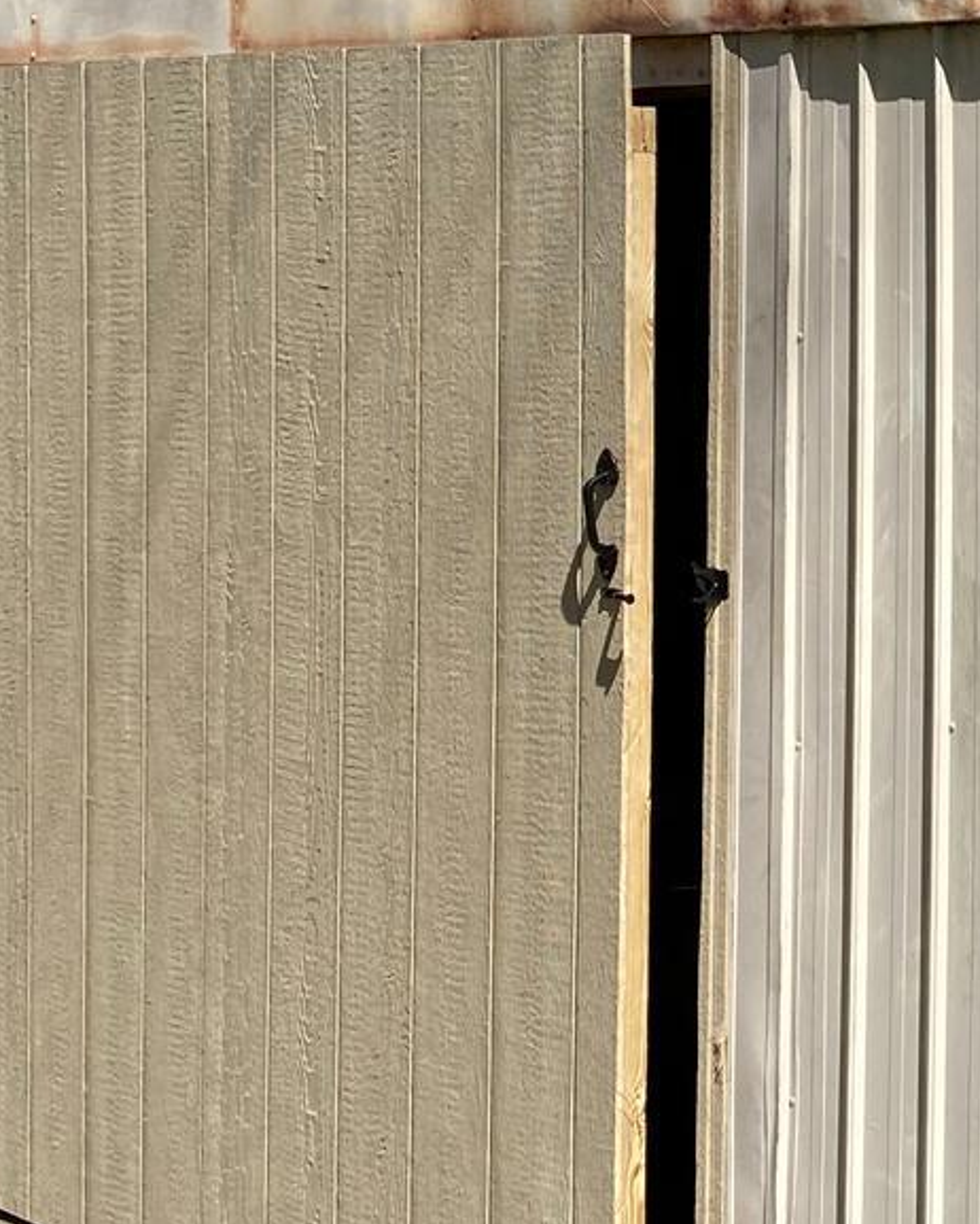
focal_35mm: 90
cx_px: 1305
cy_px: 284
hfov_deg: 16.1
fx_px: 3261
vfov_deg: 21.1
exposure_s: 1/3125
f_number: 1.8
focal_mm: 4.25
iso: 32
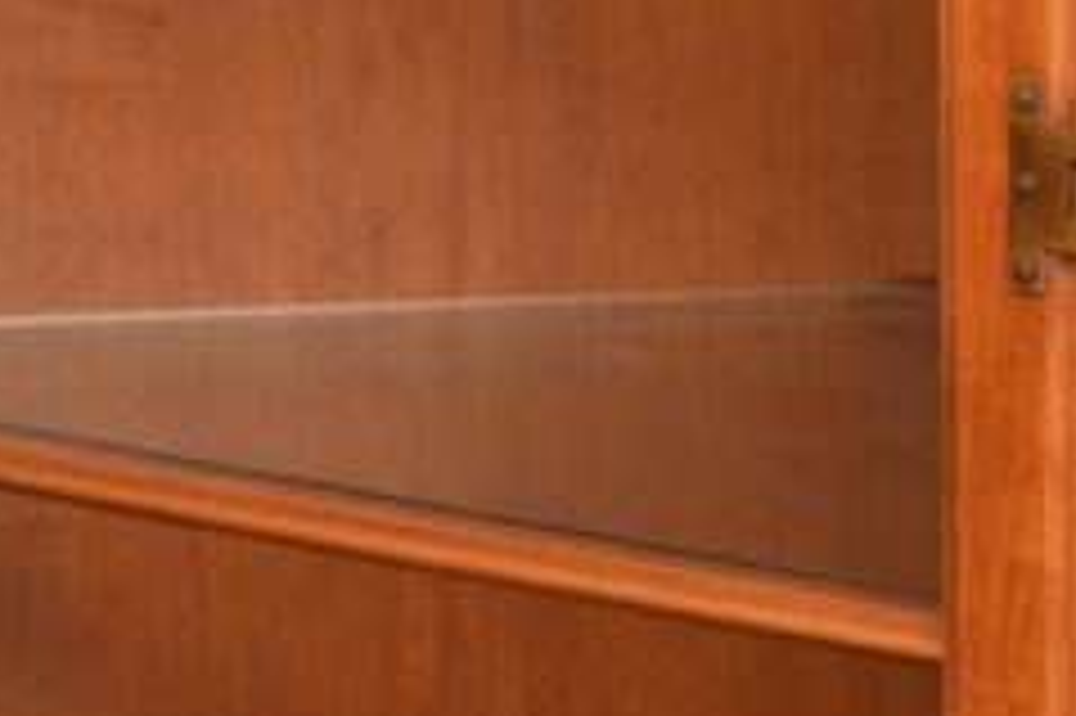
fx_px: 6611
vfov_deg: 6.2
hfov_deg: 9.3
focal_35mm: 221
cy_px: 160
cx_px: 540
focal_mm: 55
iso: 800
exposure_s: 1/125
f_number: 5.6
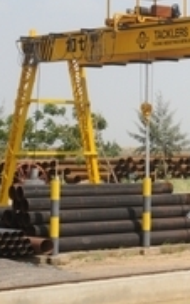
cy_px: 69
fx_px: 1081
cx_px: 351
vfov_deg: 15.9
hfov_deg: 9.5
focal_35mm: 130
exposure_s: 1/320
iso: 200
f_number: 9
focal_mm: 31
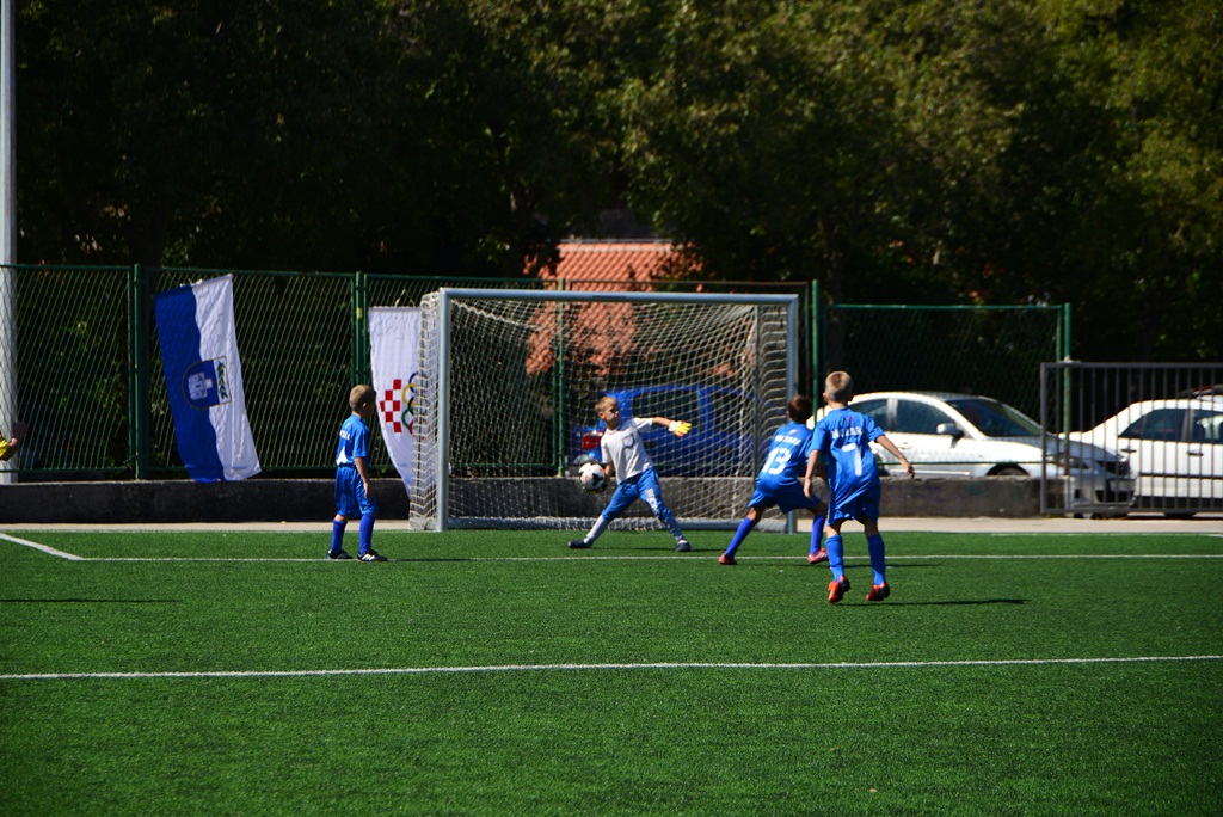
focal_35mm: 120
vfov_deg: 11.4
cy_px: 408
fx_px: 4079
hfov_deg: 17.1
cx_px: 612
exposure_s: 1/1000
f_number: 6.3
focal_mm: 120
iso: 200
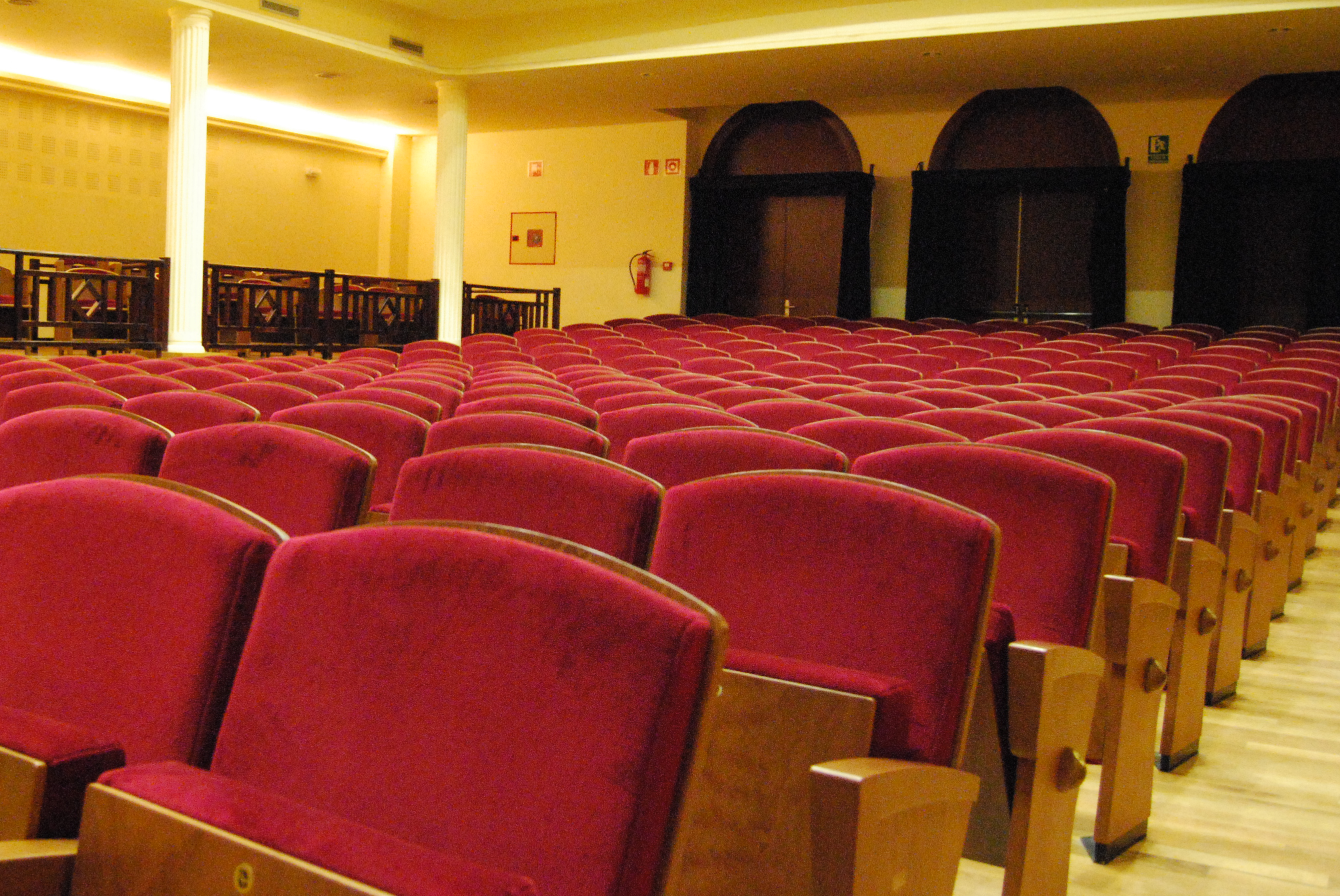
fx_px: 1453
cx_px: 394
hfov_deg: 48.2
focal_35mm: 39
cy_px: 396
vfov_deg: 34.3
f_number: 3.5
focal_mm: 18
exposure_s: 1/13
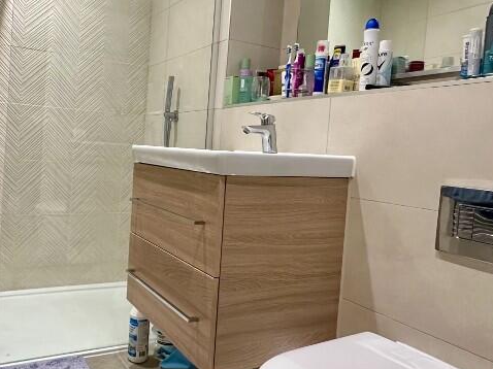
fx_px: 427
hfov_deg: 58.6
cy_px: 164
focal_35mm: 30
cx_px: 162
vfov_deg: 46.7
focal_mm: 2.22
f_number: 2.2
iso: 320
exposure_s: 1/100
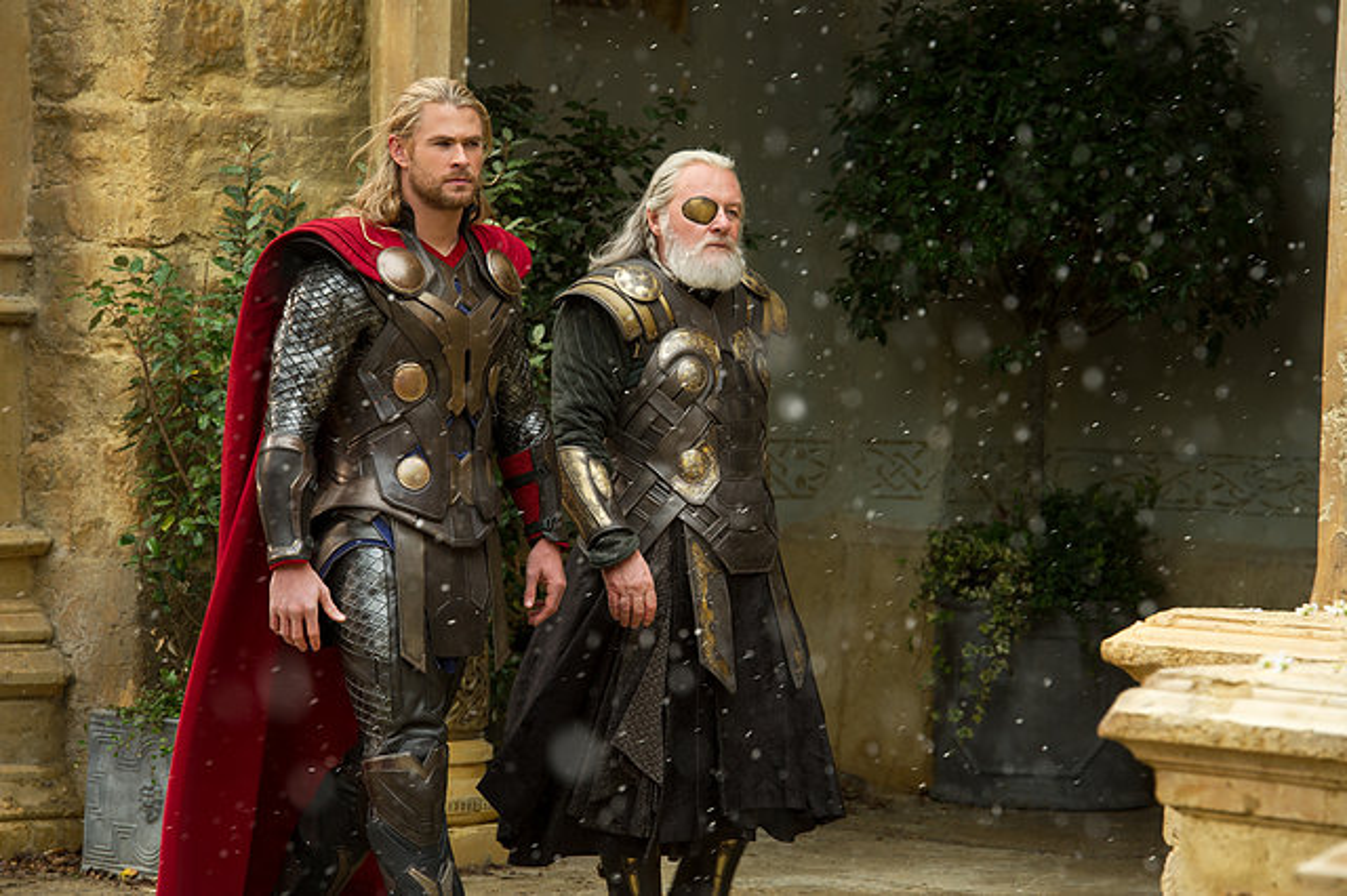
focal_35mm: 175
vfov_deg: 7.8
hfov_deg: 11.8
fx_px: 6544
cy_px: 448
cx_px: 674
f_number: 7.1
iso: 400
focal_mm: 175
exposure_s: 1/160
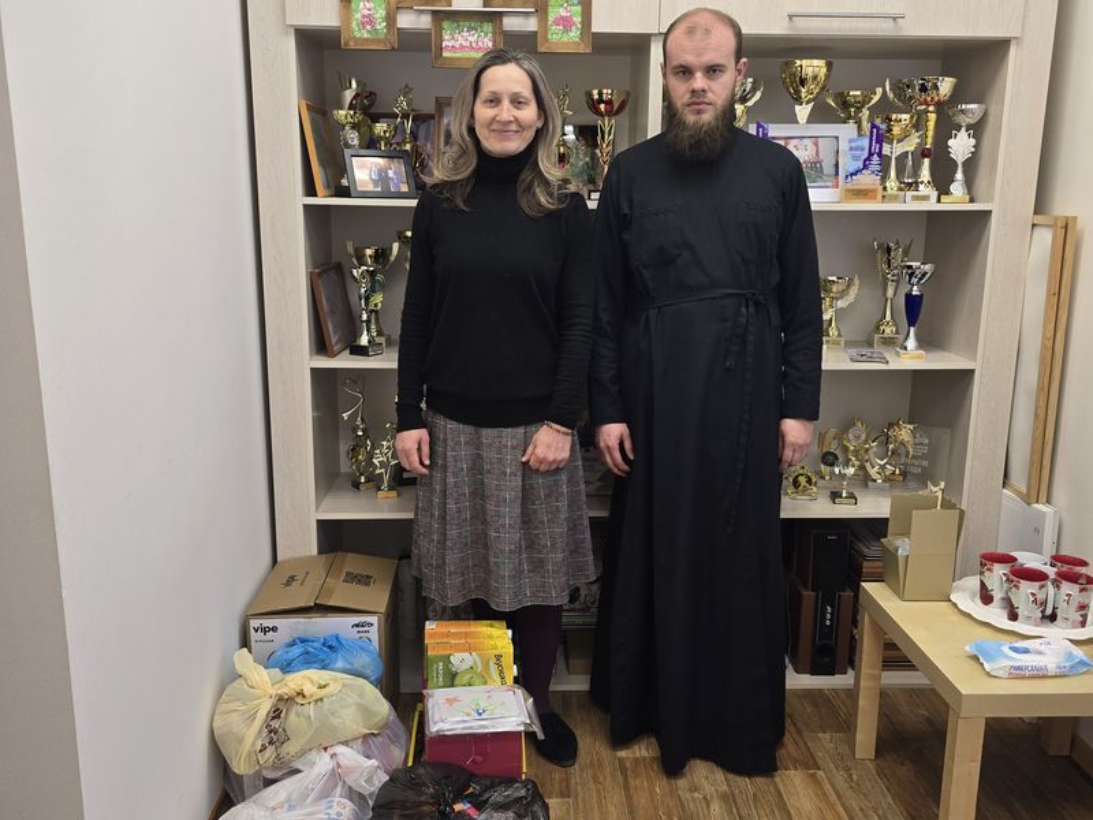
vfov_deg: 58.9
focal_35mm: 23
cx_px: 546
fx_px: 726
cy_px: 410
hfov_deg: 73.9
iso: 64
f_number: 1.7
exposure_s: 1/100
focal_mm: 6.3
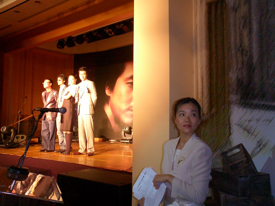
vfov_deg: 38.7
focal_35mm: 37
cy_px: 103
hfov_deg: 50.1
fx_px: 294
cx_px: 138
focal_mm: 5.6
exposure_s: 1/40
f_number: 3.5
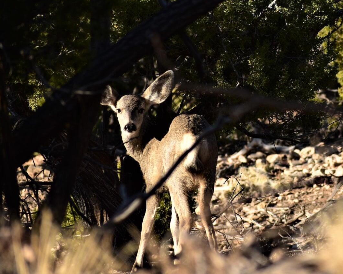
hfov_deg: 5.1
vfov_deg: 4.1
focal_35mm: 379
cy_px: 133
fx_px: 3845
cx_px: 197
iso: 100
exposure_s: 1/500
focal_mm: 185
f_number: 5.3
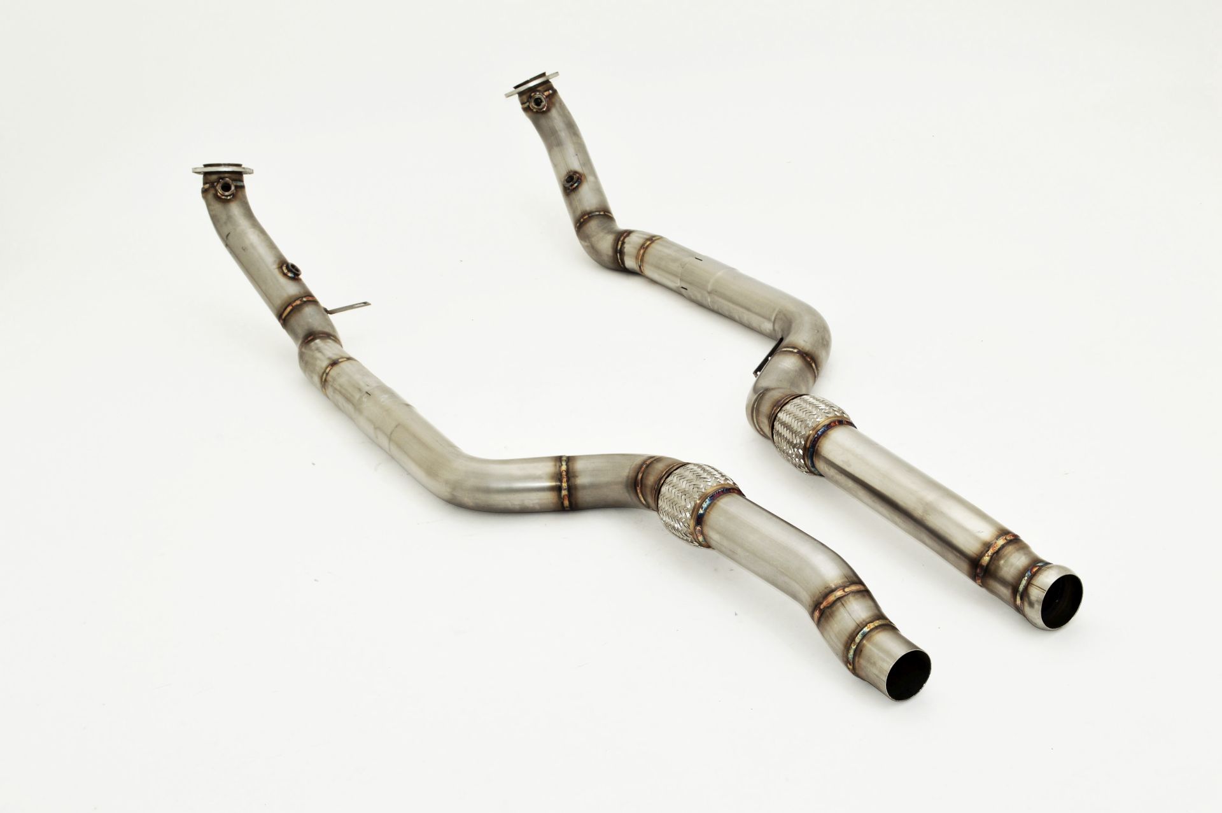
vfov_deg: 26.4
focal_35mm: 51
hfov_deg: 38.9
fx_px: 1730
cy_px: 406
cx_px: 611
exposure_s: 1/160
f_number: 10
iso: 200
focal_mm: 34
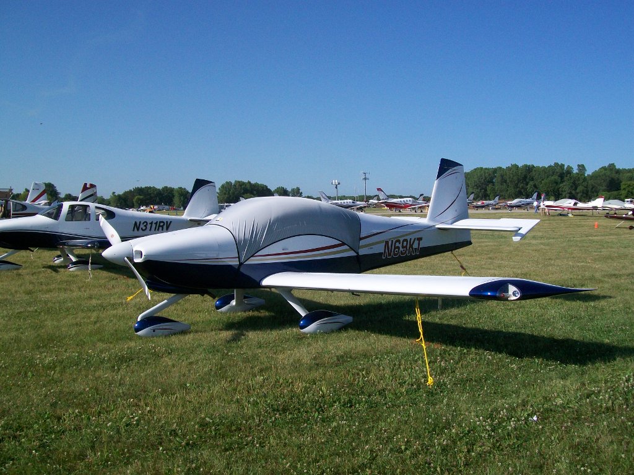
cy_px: 238
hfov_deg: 51.4
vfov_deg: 39.7
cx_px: 317
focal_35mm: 36
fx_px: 659
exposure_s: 1/640
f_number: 4.8
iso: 64
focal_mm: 6
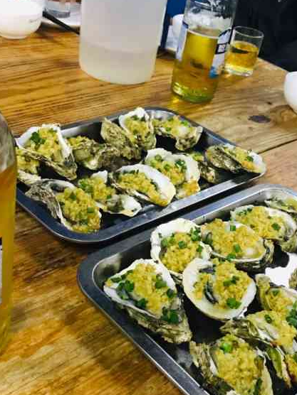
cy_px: 220
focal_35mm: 47
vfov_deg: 40.4
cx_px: 166
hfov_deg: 30.9
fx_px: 538
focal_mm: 3.99
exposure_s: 1/6
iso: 80
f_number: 1.8
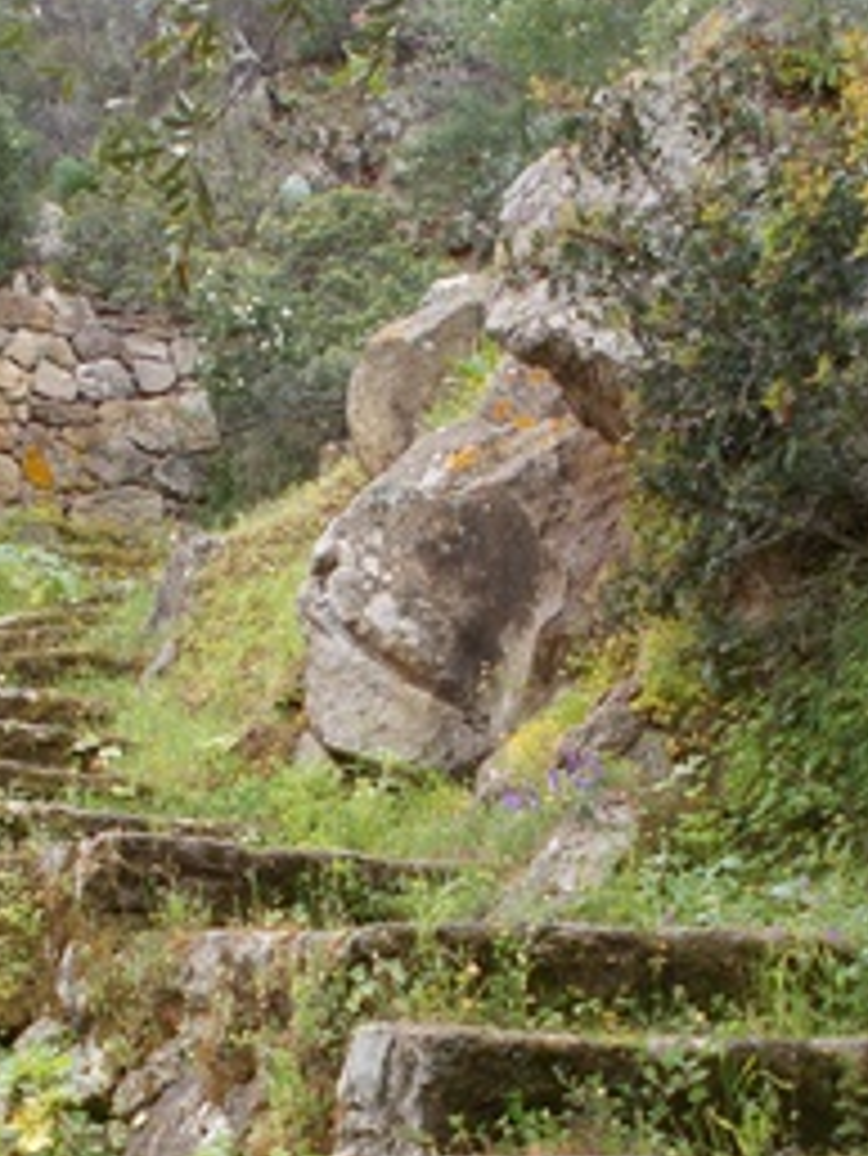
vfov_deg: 31.7
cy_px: 846
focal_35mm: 60
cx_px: 272
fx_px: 2004
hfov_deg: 24.3
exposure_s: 1/160
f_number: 3.2
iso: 80
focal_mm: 4.6
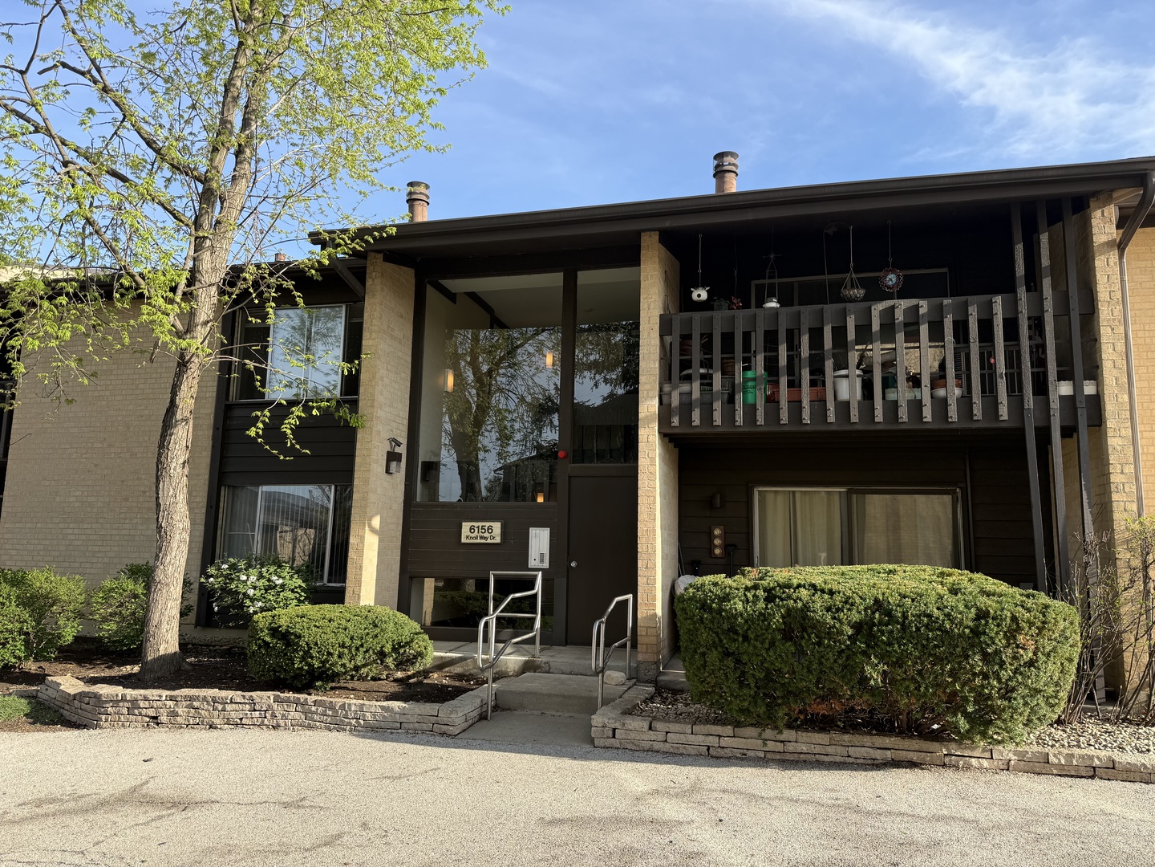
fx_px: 801
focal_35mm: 24
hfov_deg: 71.6
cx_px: 578
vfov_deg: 56.8
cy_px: 434
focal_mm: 6.76
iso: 80
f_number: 1.78
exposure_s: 1/1337
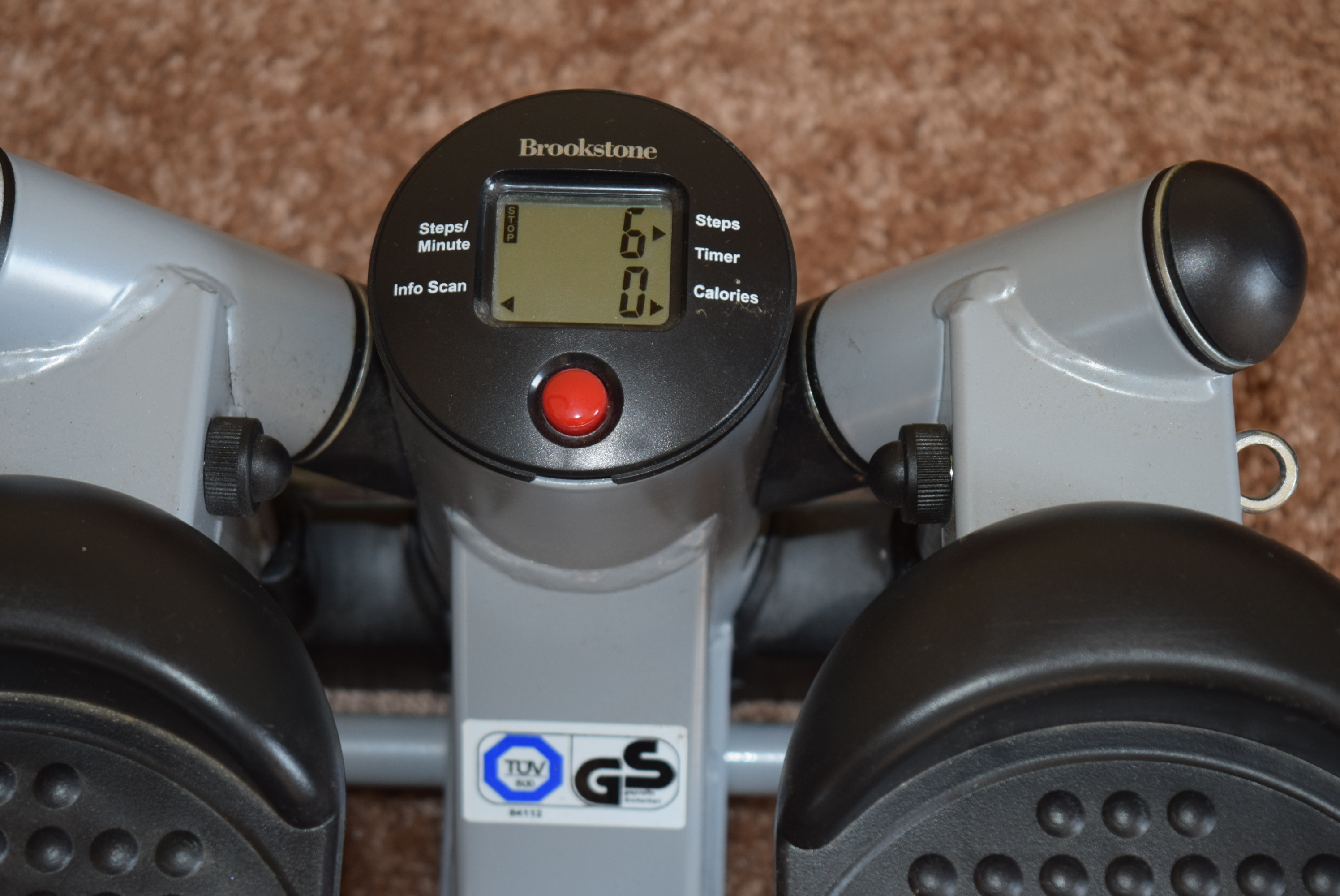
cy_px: 448
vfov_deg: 16.6
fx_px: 3073
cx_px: 670
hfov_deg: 24.6
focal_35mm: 82
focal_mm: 55
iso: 800
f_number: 5.6
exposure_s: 1/60
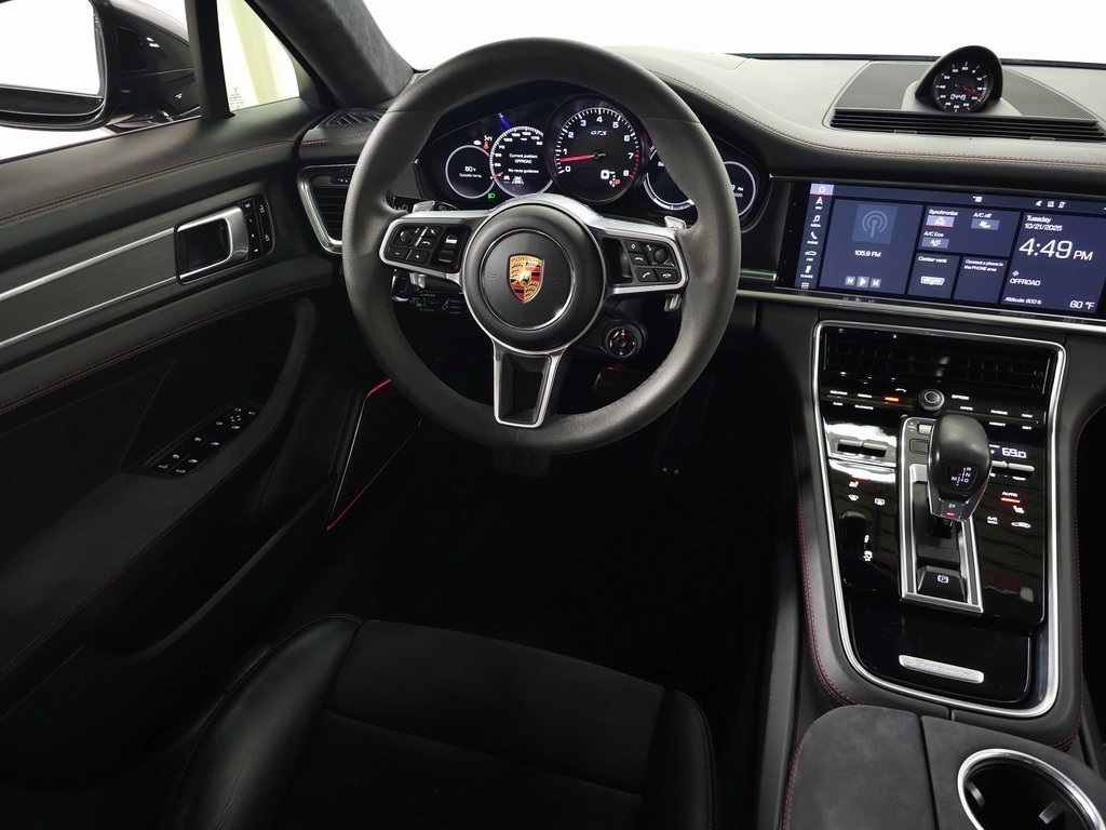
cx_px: 553
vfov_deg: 58.9
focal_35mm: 23
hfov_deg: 73.9
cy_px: 415
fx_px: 735
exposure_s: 1/60
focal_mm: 6.3
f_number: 1.7
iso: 200
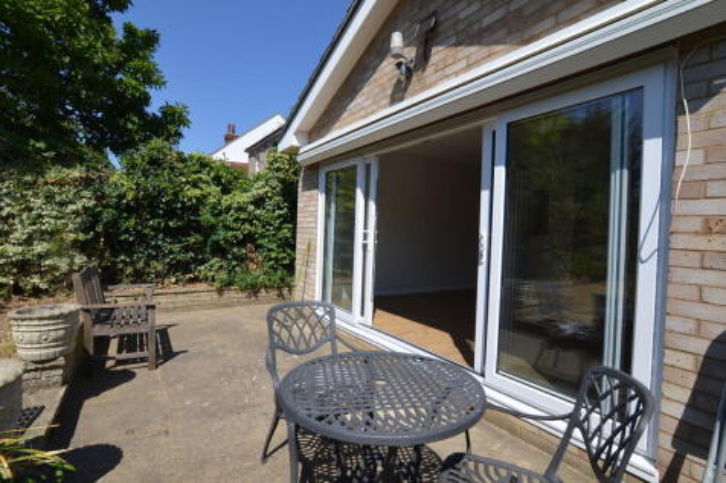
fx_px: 333
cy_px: 242
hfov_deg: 95.0
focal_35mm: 16
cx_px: 363
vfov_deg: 72.0
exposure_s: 1/250
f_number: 8
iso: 100
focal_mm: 11
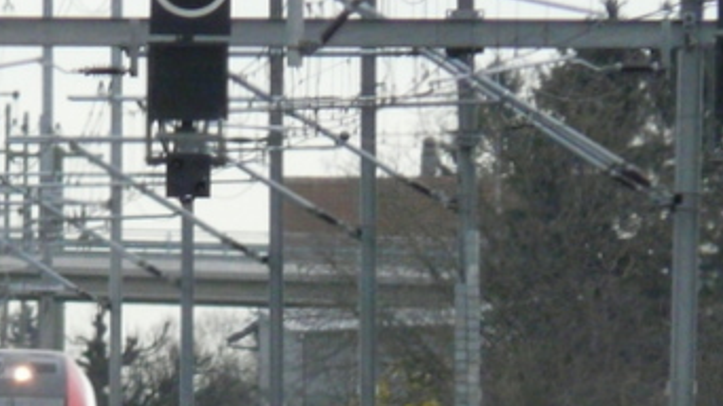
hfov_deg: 1.3
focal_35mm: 1606
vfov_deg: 0.8
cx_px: 171
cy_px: 393
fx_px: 30774
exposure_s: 1/250
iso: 320
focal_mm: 82.8
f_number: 4.2
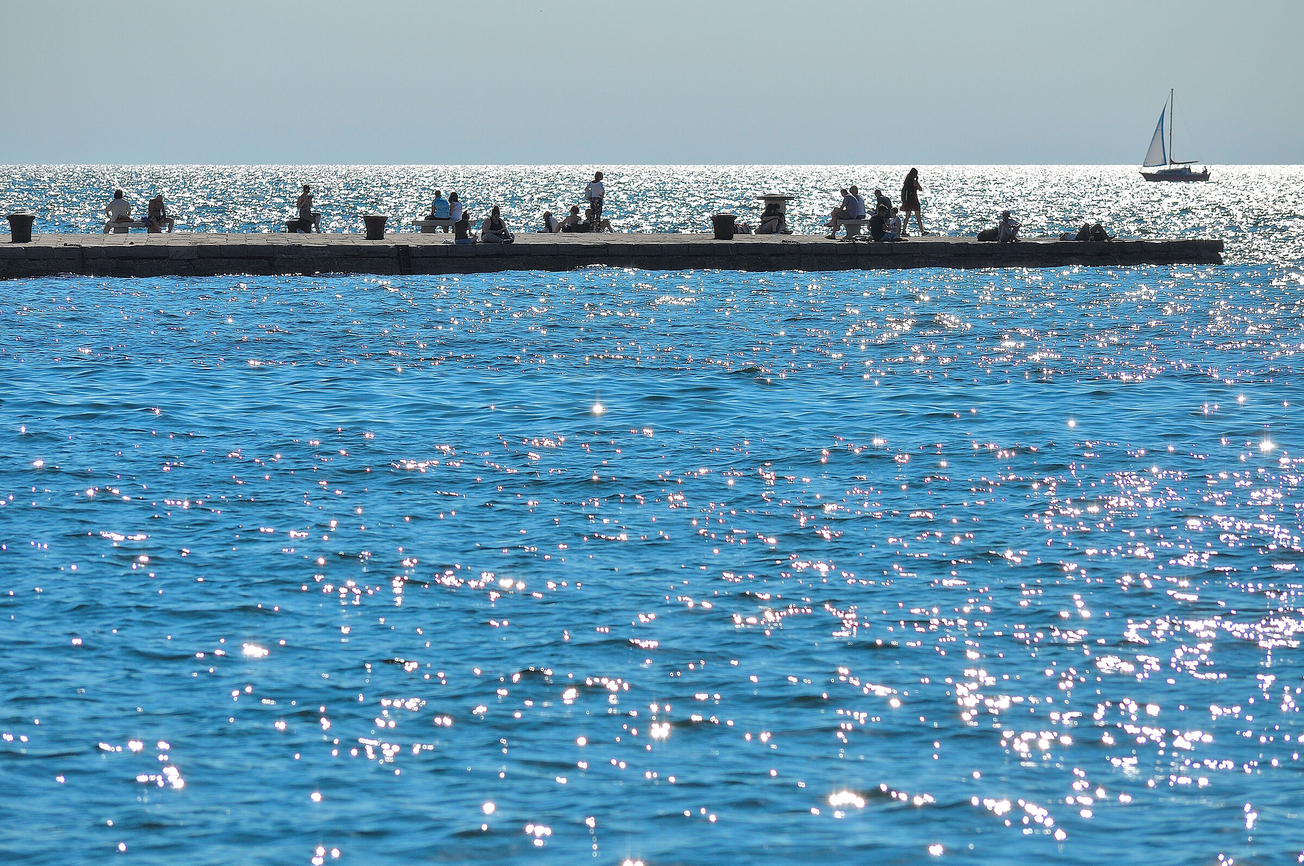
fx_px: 11396
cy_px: 433
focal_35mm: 315
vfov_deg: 4.4
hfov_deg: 6.5
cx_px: 652
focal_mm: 210
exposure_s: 1/3200
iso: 200
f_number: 7.1
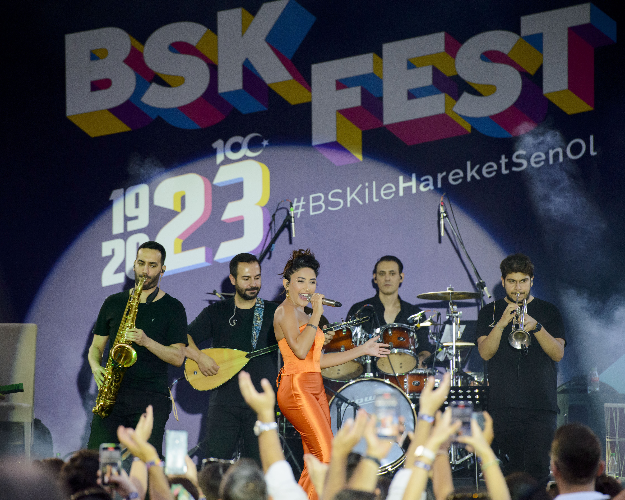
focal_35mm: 226
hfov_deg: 8.6
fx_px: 4180
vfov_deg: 6.8
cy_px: 250
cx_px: 305
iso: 1600
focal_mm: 200
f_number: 4
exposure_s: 1/800
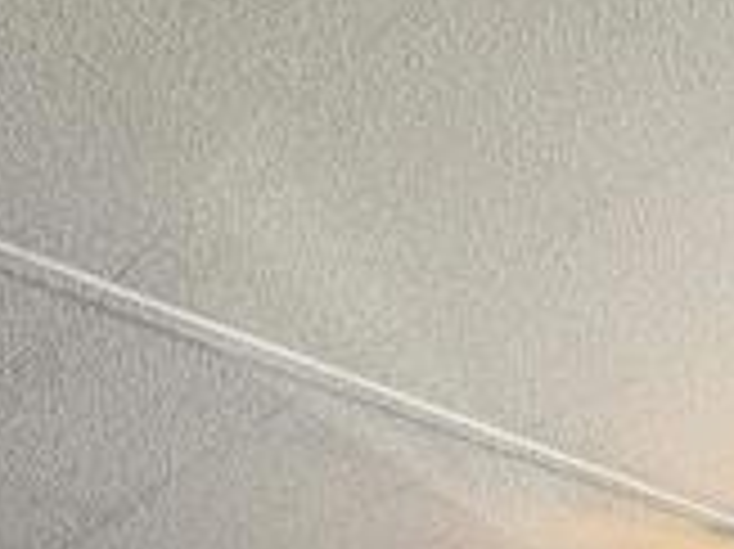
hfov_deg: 28.3
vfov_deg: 19.6
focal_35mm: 55
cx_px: 973
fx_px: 1165
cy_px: 990
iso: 400
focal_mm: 2.22
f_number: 2.2
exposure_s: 1/120
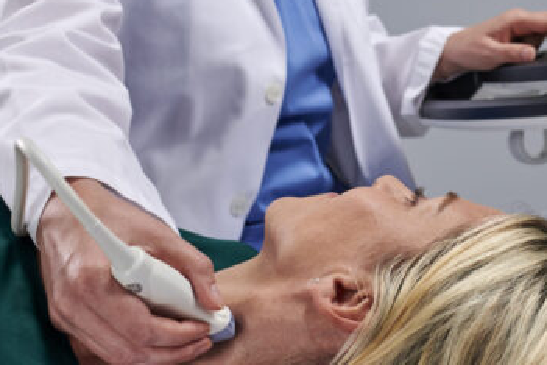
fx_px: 1550
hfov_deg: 19.5
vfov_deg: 13.2
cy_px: -13
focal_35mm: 102
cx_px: 531
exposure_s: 1/160
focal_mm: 35
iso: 64
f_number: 4.5
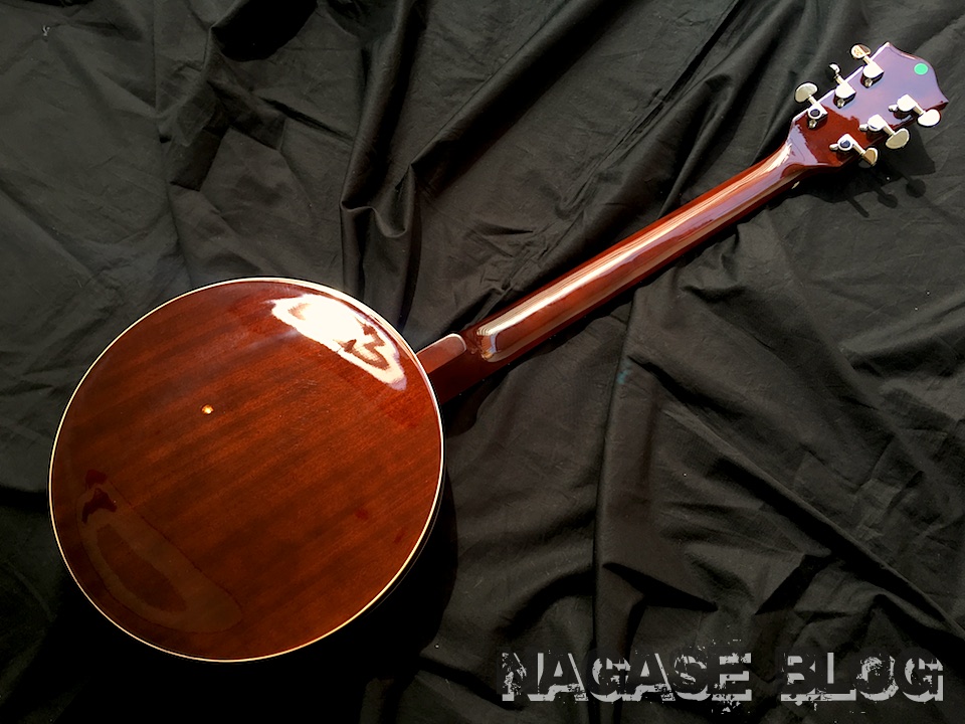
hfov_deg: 61.7
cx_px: 482
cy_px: 362
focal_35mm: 29
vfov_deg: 48.2
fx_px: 808
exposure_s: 1/60
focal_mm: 4.15
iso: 25
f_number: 2.2
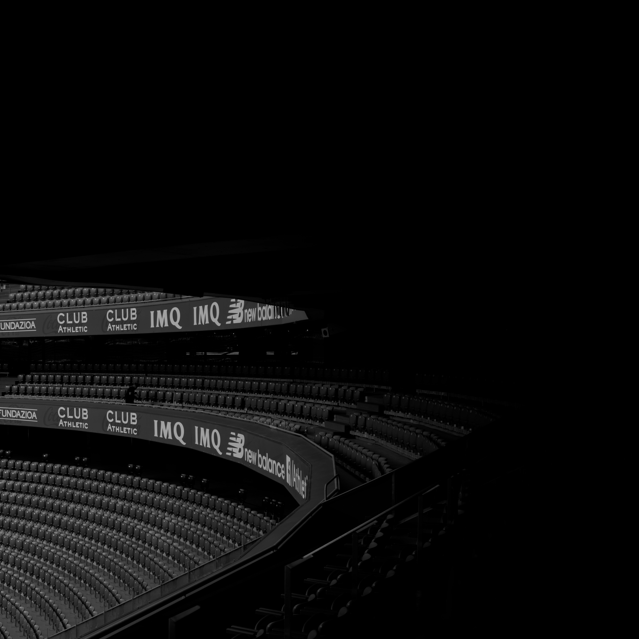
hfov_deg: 38.2
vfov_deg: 39.9
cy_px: 371
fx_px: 877
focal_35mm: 42
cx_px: 109
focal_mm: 28
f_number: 5.6
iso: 200
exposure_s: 1/125
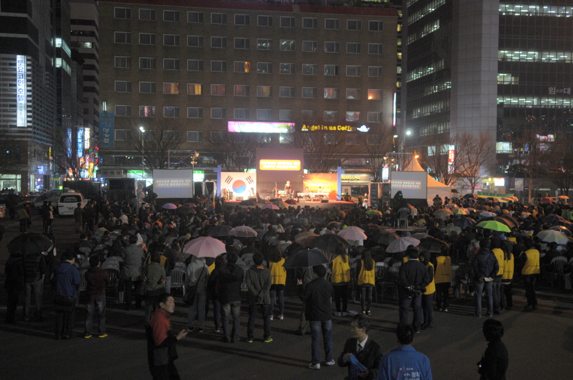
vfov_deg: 28.9
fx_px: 739
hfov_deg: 42.4
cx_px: 286
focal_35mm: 46
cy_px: 190
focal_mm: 31
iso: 640
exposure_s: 1/50
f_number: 2.8
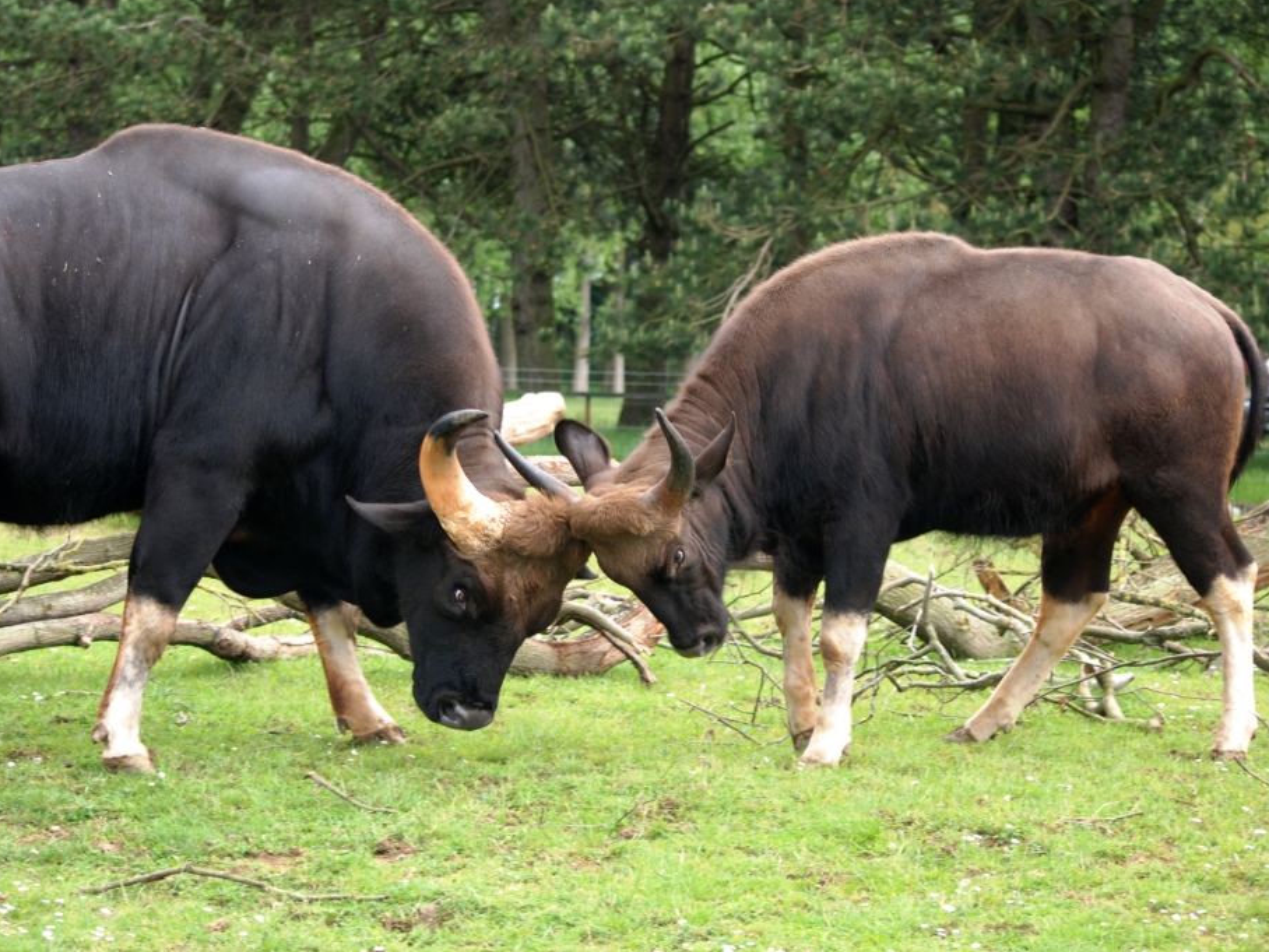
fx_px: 4179
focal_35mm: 114
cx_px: 555
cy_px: 475
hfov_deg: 17.3
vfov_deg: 13.0
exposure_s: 1/200
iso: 200
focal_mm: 70
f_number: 4
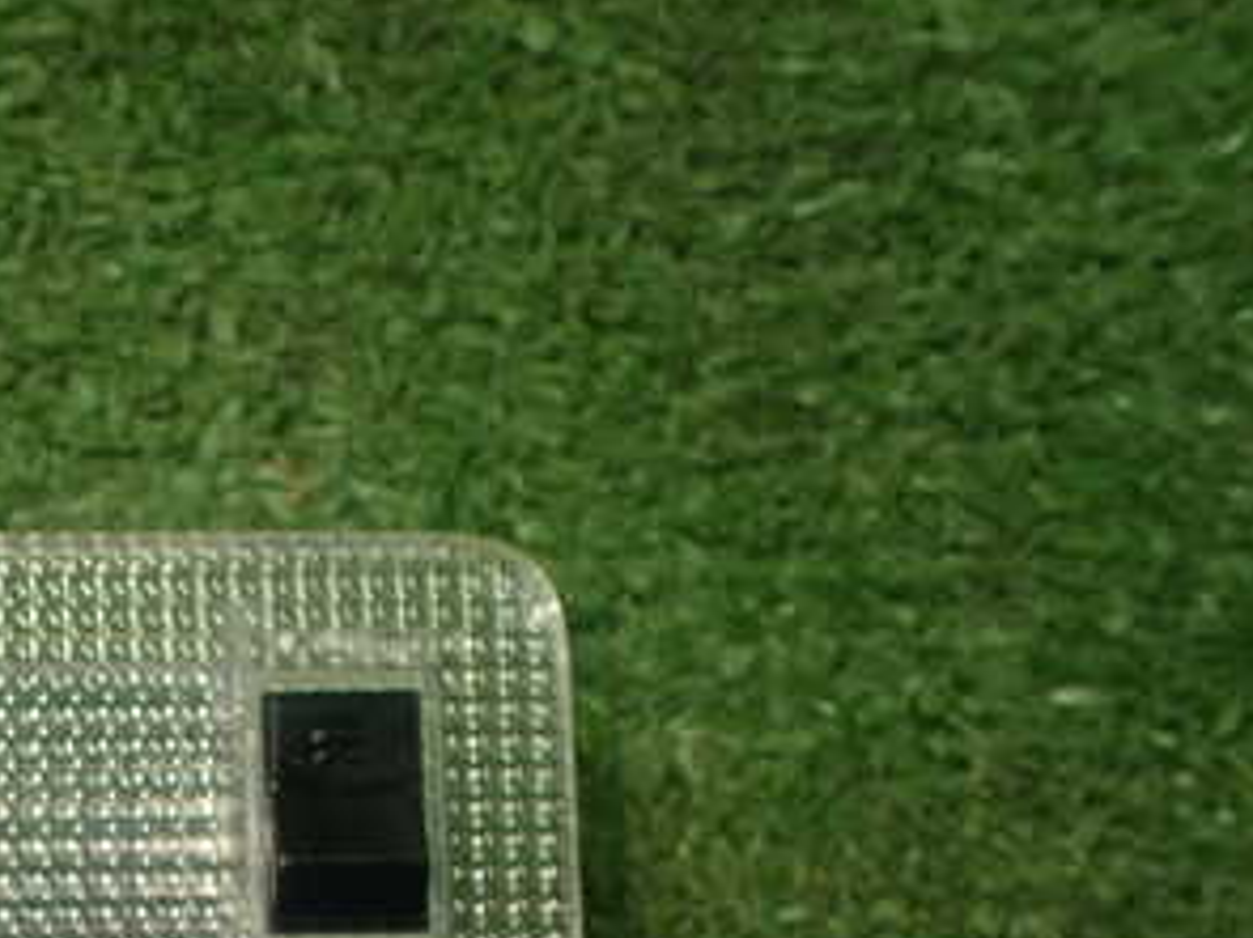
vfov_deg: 23.2
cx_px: -4
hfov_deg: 29.6
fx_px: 2207
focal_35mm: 61
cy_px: 904
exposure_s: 1/125
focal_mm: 5.4
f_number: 2.3
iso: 250
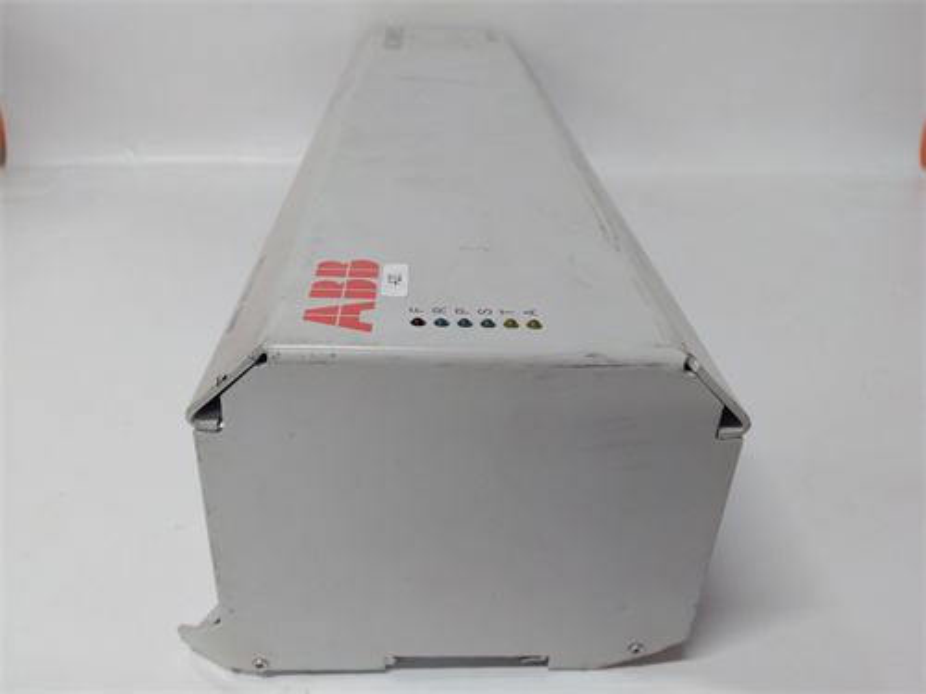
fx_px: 722
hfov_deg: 65.3
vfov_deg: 51.4
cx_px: 463
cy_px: 347
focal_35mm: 27
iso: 144
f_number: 2
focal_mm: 3.79
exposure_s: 1/33
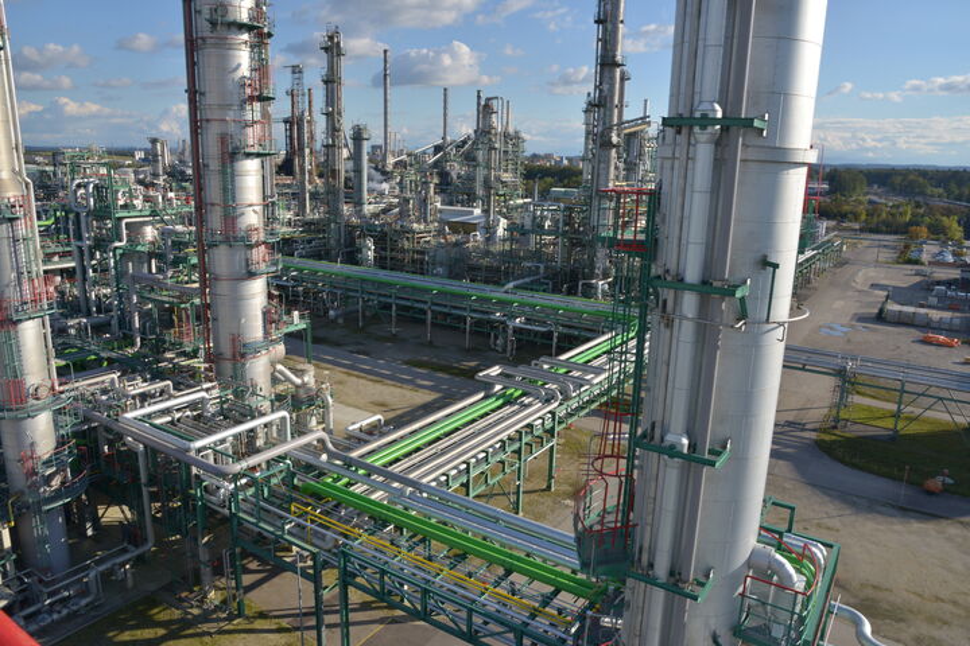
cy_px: 323
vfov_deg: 53.1
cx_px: 485
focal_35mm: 24
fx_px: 647
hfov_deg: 73.7
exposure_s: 1/400
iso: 500
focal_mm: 24
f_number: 14
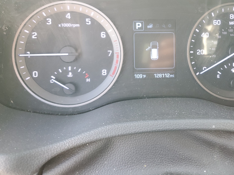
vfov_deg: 41.4
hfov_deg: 53.3
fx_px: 230
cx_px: 148
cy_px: 63
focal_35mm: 34
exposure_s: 1/50
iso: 85
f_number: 1.5
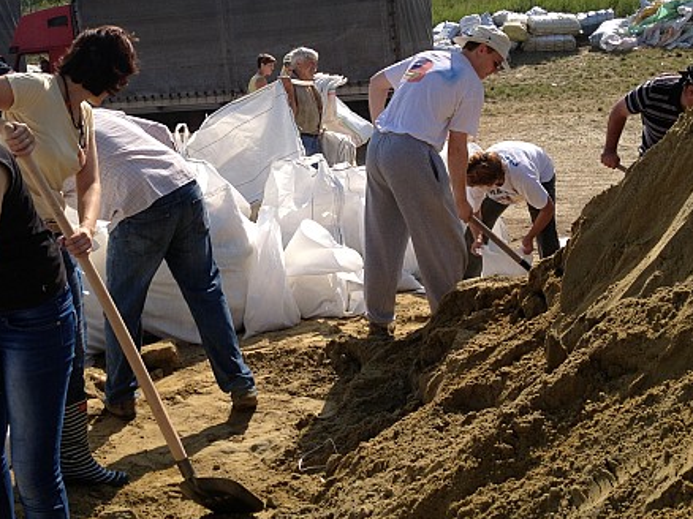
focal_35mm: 48
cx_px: 312
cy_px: 169
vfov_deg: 30.0
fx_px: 960
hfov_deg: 39.6
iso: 50
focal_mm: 4.28
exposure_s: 1/1672
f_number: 2.4
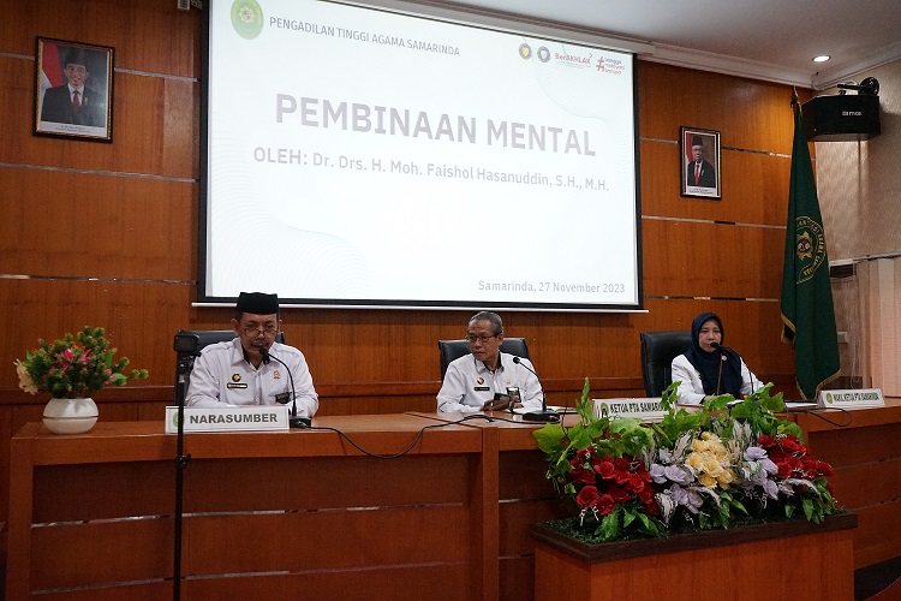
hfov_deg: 60.3
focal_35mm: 31
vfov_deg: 42.3
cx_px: 450
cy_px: 300
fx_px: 776
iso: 8000
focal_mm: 31
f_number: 7.1
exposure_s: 1/125
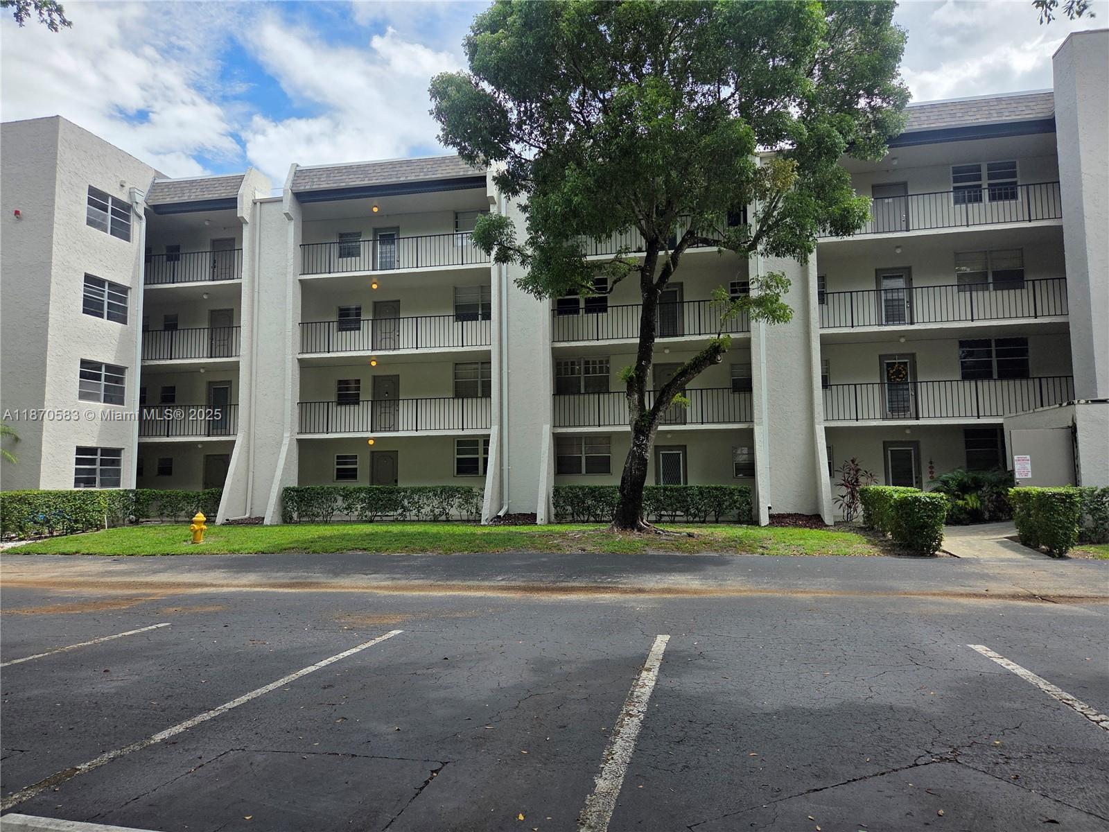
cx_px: 554
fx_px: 737
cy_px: 416
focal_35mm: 23
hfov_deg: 73.9
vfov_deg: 58.9
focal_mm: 5.4
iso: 80
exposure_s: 1/4365
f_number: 1.8
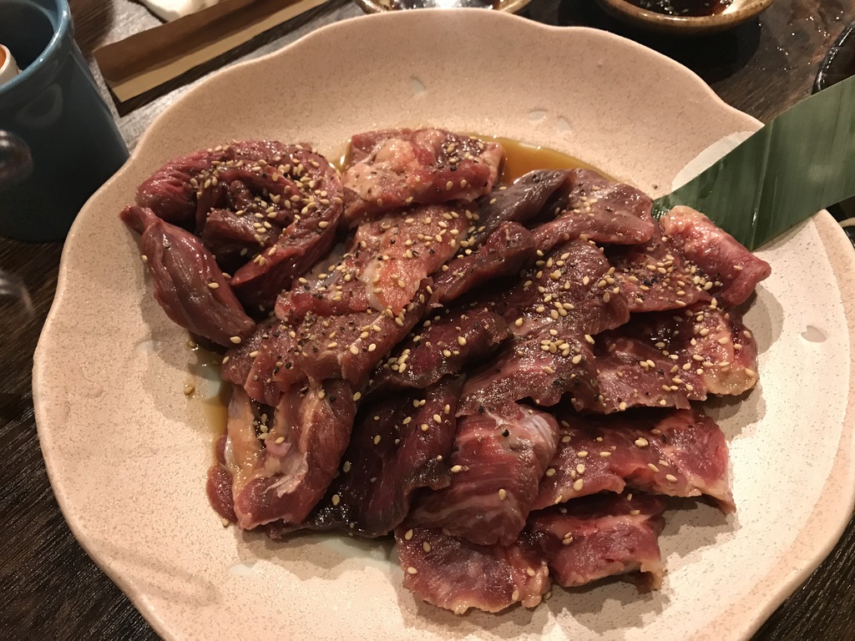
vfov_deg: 49.7
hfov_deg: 63.4
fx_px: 692
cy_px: 320
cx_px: 428
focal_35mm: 28
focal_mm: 3.99
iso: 100
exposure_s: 1/14
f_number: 1.8
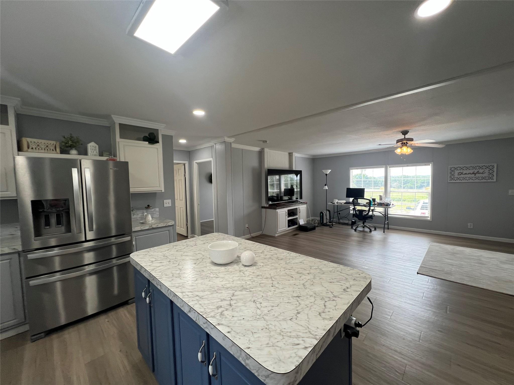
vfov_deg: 89.9
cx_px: 257
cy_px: 192
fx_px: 193
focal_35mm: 13
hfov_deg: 106.2
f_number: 1.8
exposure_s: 1/120
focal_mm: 1.57
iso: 100
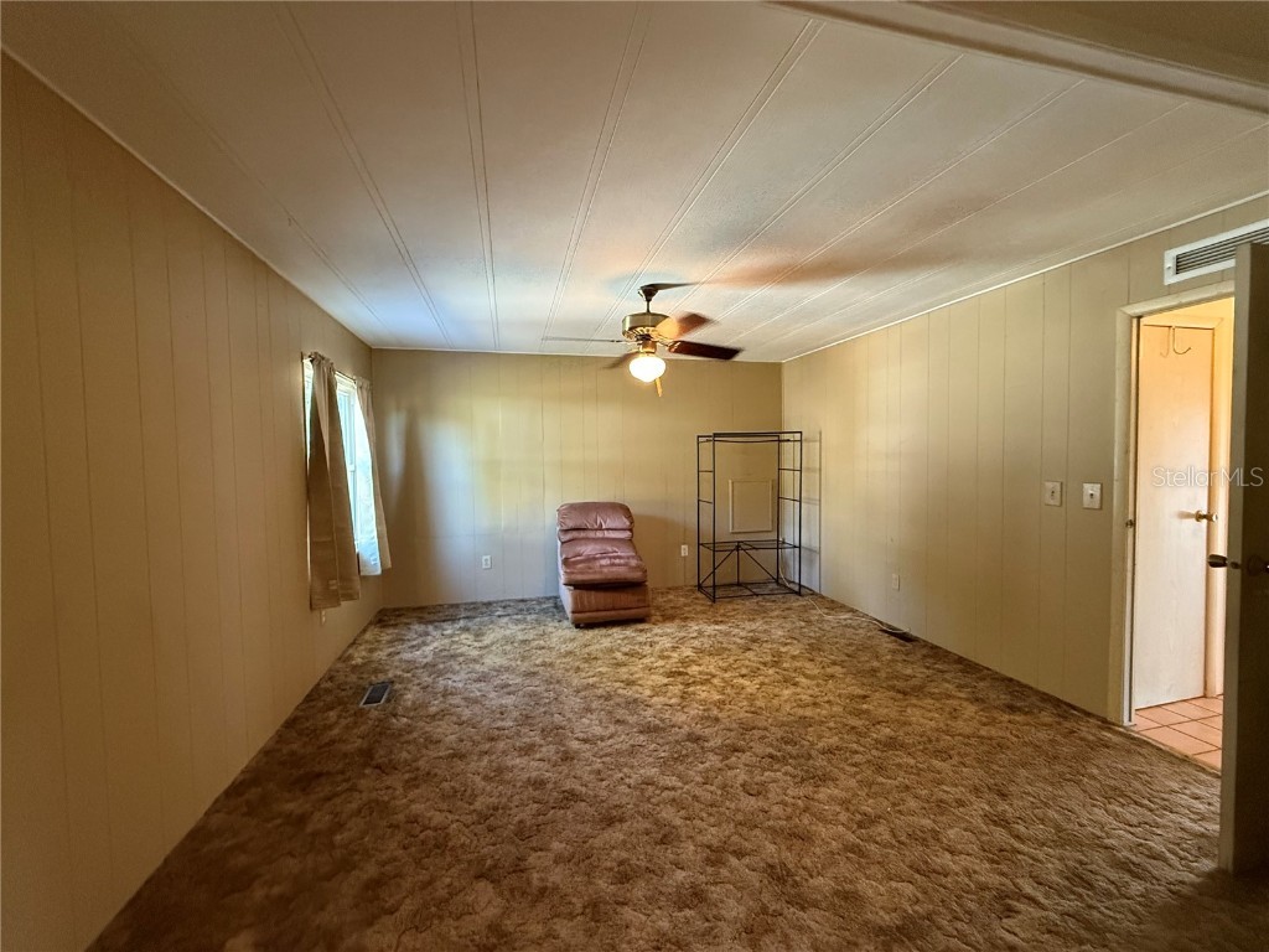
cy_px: 476
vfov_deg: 85.7
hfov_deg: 102.1
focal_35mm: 14
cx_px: 634
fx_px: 513
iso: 640
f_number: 2.2
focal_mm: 2.22
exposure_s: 1/60
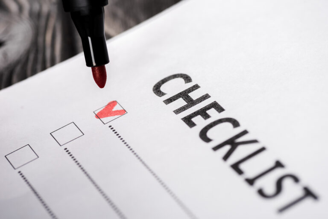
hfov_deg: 19.4
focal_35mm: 105
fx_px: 957
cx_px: 164
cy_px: 110
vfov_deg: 13.1
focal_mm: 105
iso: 100
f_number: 7.1
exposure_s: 1/200
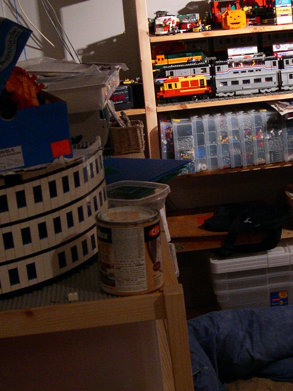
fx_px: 757
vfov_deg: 29.0
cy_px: 174
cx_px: 202
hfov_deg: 21.8
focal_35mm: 67
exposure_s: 1/23.3
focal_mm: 8
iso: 400
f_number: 2.8
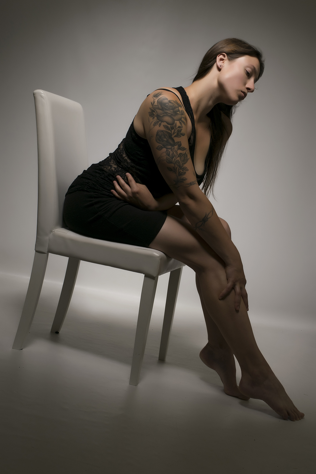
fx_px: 711
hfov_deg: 25.1
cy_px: 237
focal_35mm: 54
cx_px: 158
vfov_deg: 36.9
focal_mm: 36
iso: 100
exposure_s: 1/100
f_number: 16
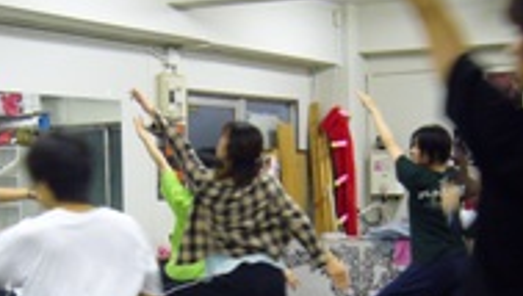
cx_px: 208
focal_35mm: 85
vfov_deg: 14.2
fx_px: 1181
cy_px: 239
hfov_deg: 24.9
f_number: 2.8
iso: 160
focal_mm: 5.8
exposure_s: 1/15
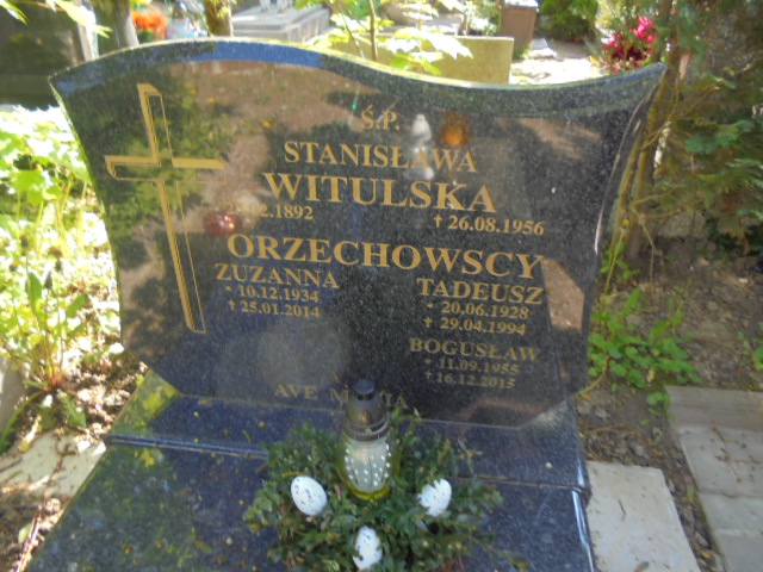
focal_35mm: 26
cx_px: 382
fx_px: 573
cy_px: 286
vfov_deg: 53.1
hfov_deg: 67.3
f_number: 3.5
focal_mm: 4.6
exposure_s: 1/80
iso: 100
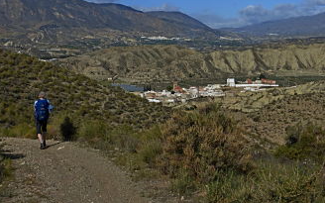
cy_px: 68
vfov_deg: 24.3
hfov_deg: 38.2
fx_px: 469
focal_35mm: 53
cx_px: 175
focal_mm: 7.4
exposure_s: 1/1600
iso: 100
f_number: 3.9
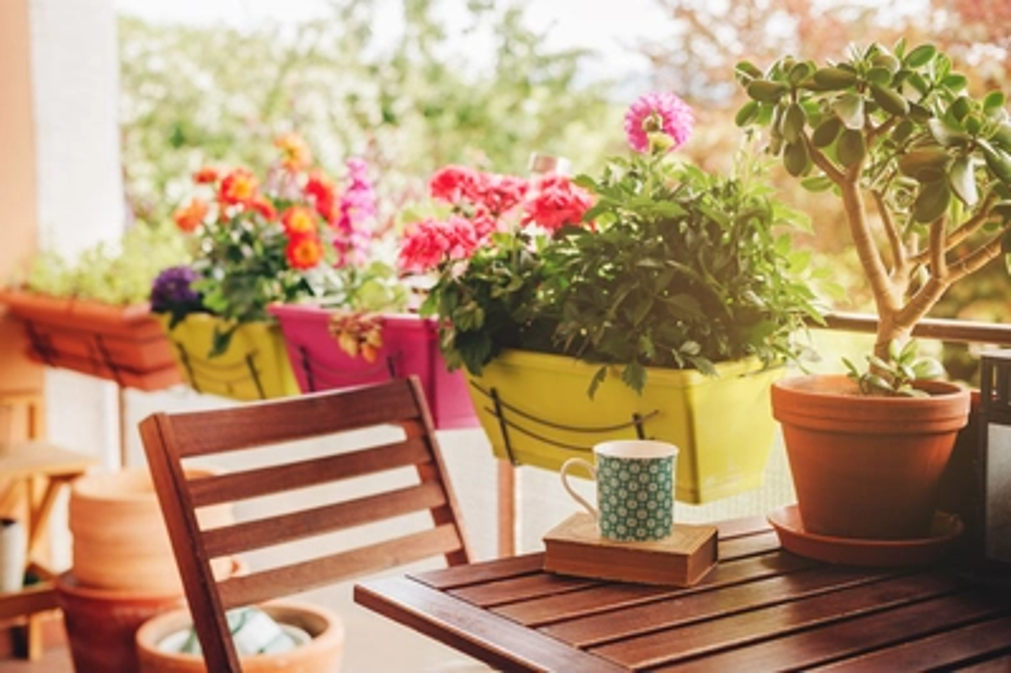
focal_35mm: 50
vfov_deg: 26.9
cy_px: 336
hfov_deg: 39.6
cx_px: 506
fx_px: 1403
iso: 400
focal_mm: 50
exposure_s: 1/250
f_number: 4
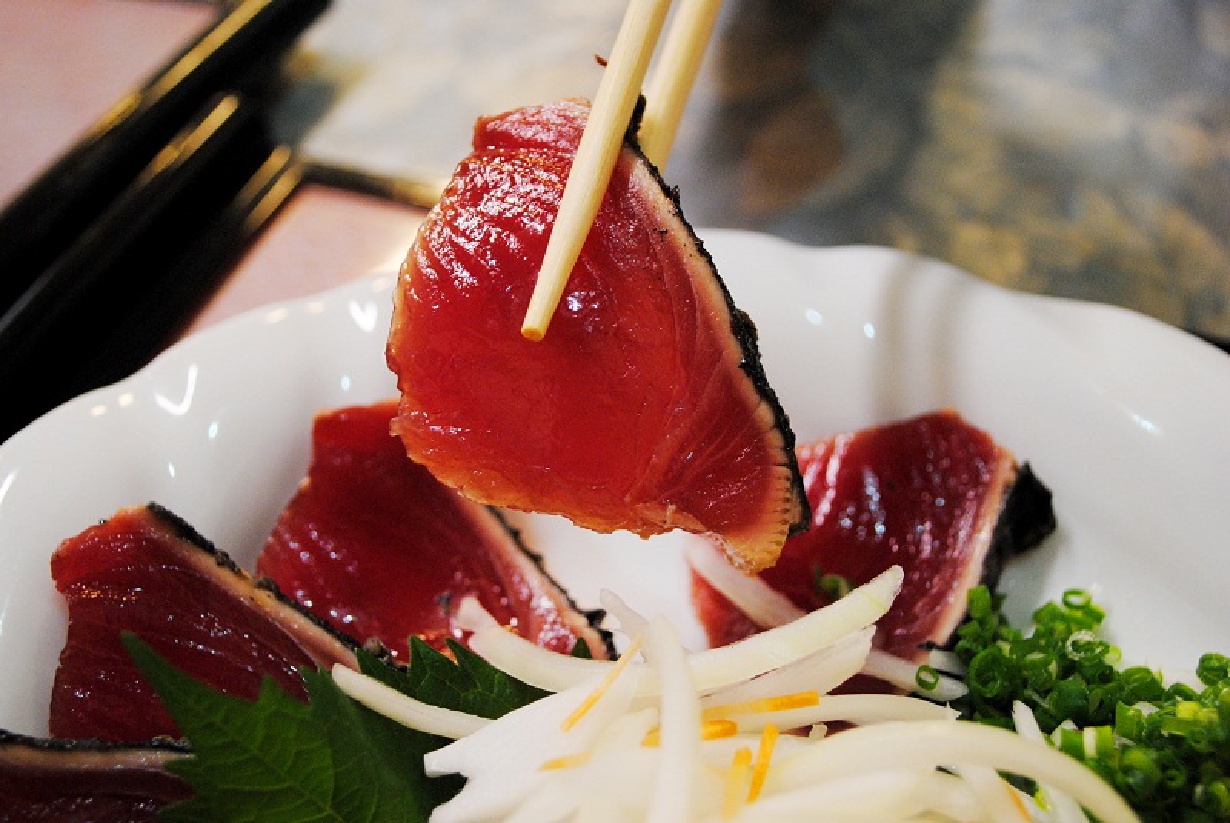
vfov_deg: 29.9
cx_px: 615
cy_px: 412
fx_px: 1539
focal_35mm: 45
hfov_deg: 43.6
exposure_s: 1/30
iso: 720
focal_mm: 30
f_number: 4.5
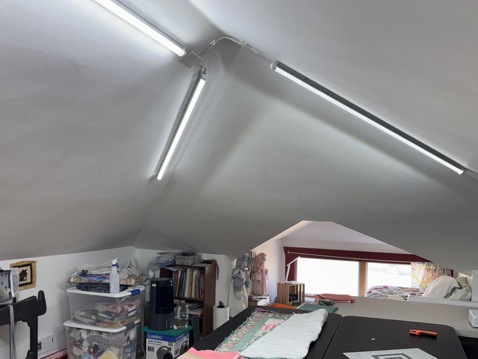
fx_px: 428
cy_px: 228
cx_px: 239
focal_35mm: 31
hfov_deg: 58.3
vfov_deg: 45.0
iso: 80
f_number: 1.78
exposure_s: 1/120
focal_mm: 6.76
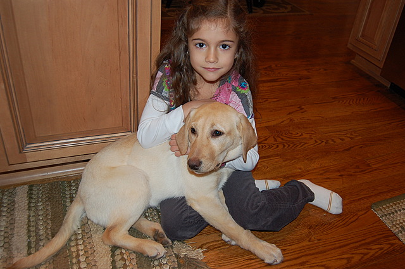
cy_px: 134
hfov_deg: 55.2
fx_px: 387
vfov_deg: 38.2
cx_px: 202
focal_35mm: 34
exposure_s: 1/60
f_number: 3.8
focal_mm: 23
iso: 400
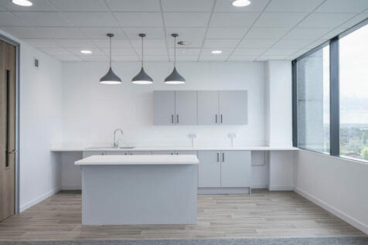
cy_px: 122
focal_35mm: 30
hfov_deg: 61.9
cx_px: 184
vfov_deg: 43.6
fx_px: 307
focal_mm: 30
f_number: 11
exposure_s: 1/8
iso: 64
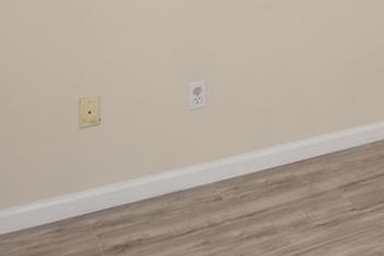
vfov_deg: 17.9
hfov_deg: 25.2
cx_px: 515
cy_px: -125
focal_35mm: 68
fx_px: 725
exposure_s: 1/60
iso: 200
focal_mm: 10
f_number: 4
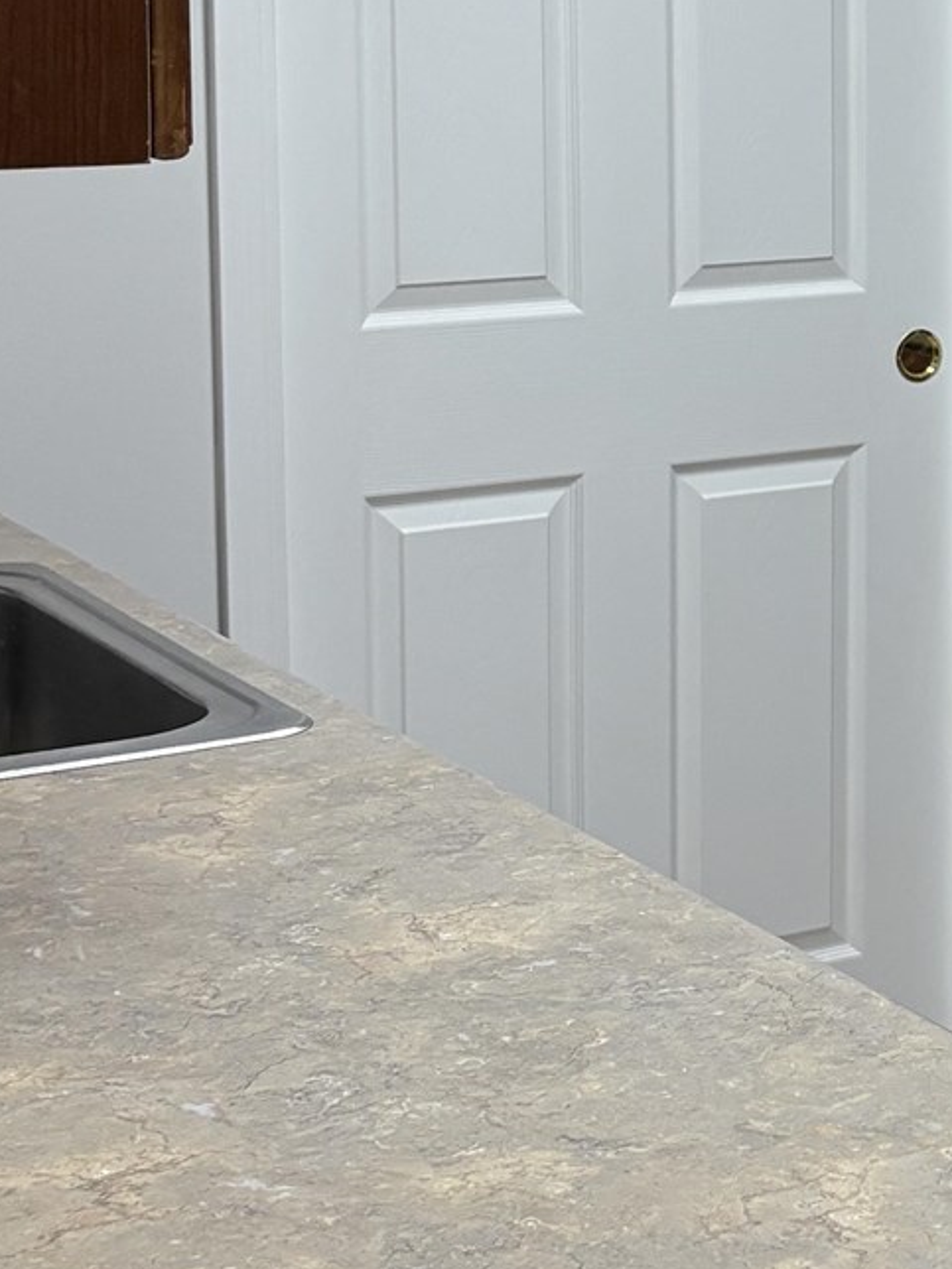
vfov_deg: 20.9
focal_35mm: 93
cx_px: 1311
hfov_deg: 15.0
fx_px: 3410
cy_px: 274
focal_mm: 5.96
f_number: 1.6
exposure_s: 1/120
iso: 125
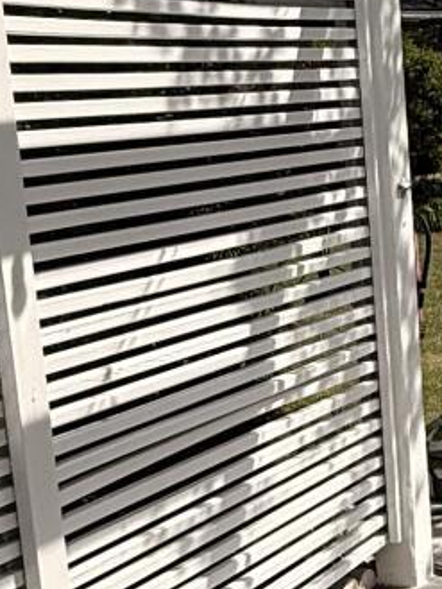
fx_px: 1446
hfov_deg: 15.9
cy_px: 360
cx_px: 671
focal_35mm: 85
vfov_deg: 23.0
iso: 50
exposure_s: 1/2611
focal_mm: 2.22
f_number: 2.2
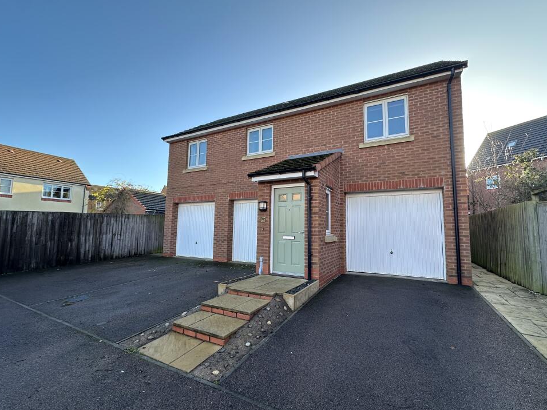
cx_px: 286
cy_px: 208
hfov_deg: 98.1
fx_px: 237
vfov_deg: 81.7
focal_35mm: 15
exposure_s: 1/243
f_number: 2.2
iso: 40
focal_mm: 2.22
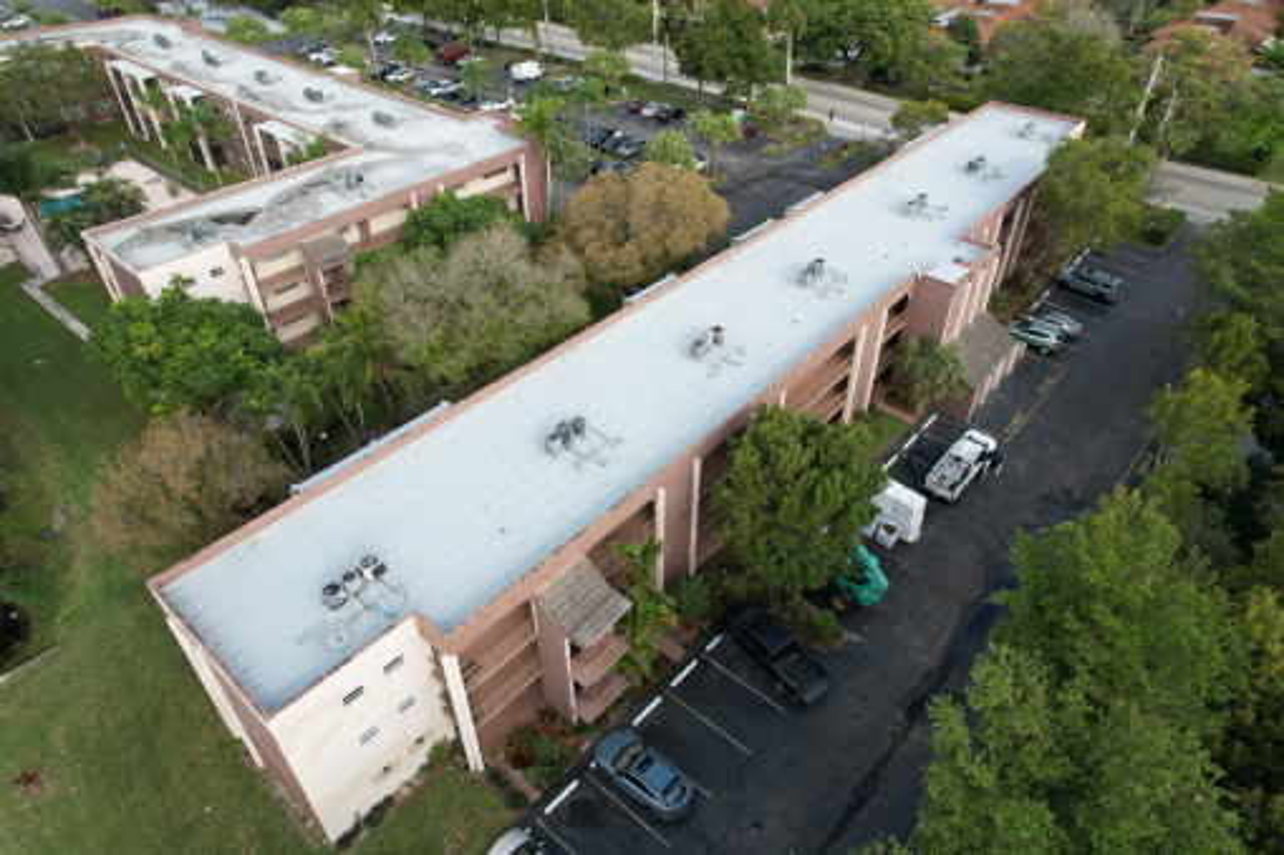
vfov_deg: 57.2
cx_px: 642
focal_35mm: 22
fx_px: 784
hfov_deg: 78.6
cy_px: 428
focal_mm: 8.38
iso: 100
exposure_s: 1/725
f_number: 2.8
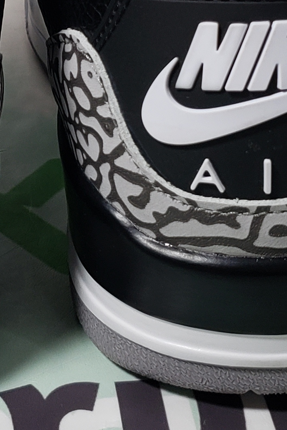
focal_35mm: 103
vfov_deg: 19.4
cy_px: 17
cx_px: -22
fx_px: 1232
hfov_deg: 13.1
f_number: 1.5
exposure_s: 1/373
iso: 50
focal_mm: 4.3
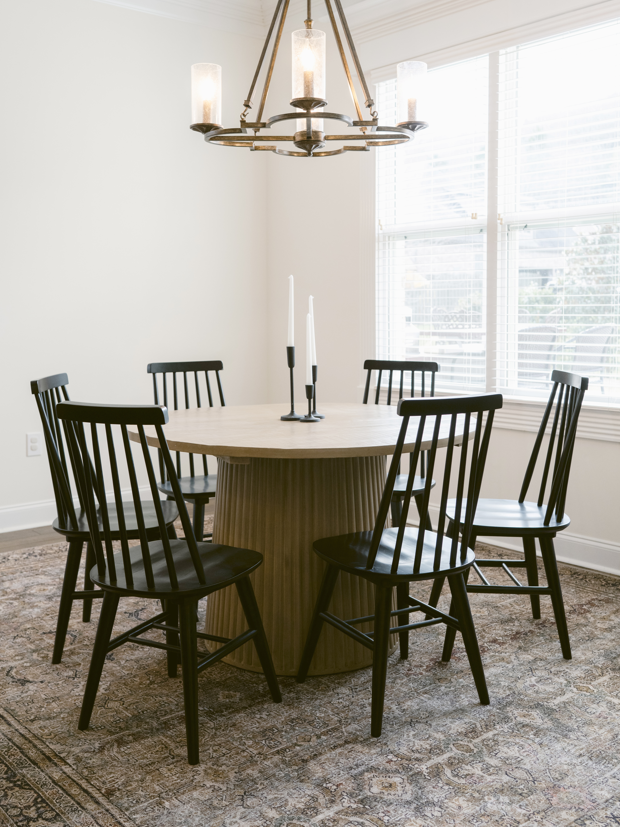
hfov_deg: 37.7
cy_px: 366
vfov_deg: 48.9
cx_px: 310
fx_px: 907
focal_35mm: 38
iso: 640
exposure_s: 1/200
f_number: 4.5
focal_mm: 35
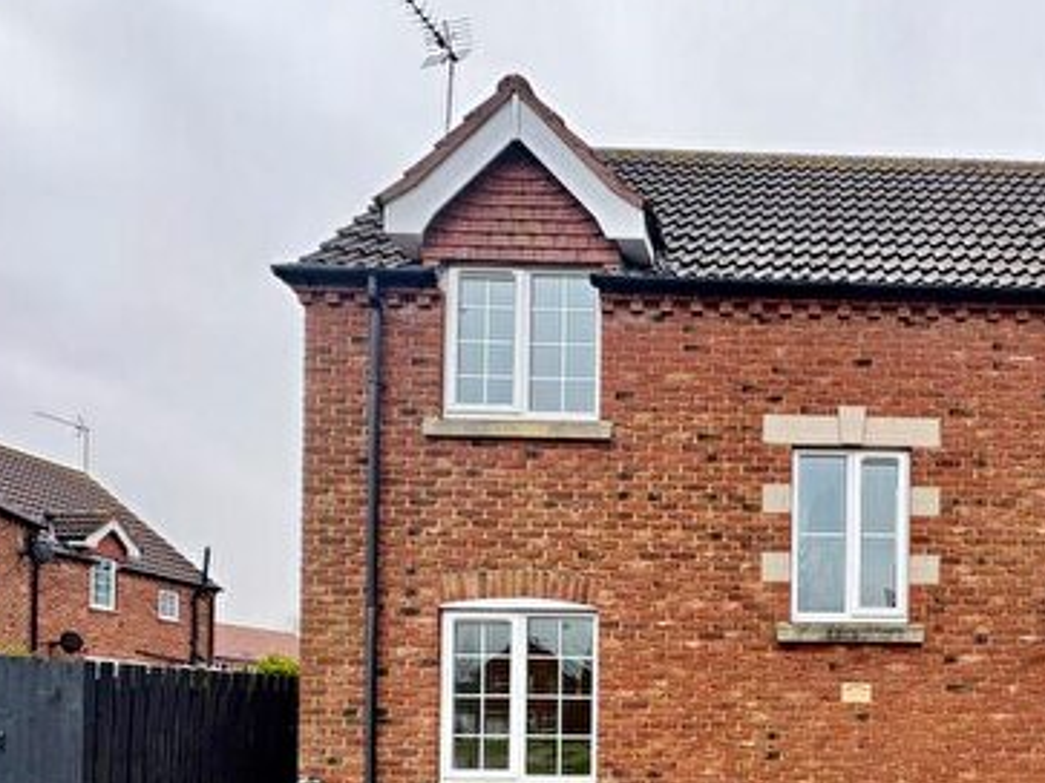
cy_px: 721
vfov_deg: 45.9
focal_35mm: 27
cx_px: 829
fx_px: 815
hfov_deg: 60.3
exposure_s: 1/99
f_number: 2.2
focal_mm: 2.22
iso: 64
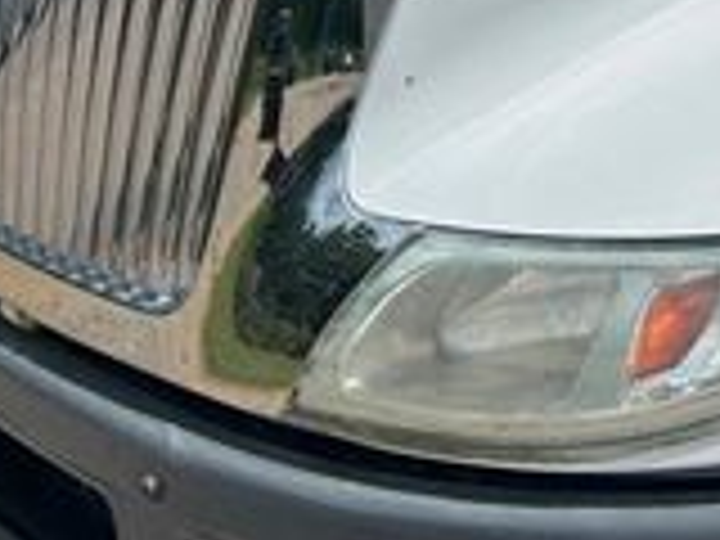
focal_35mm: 104
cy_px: -284
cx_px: 976
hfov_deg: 17.5
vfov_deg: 13.4
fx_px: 2163
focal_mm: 5.7
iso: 50
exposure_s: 1/12658
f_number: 1.5
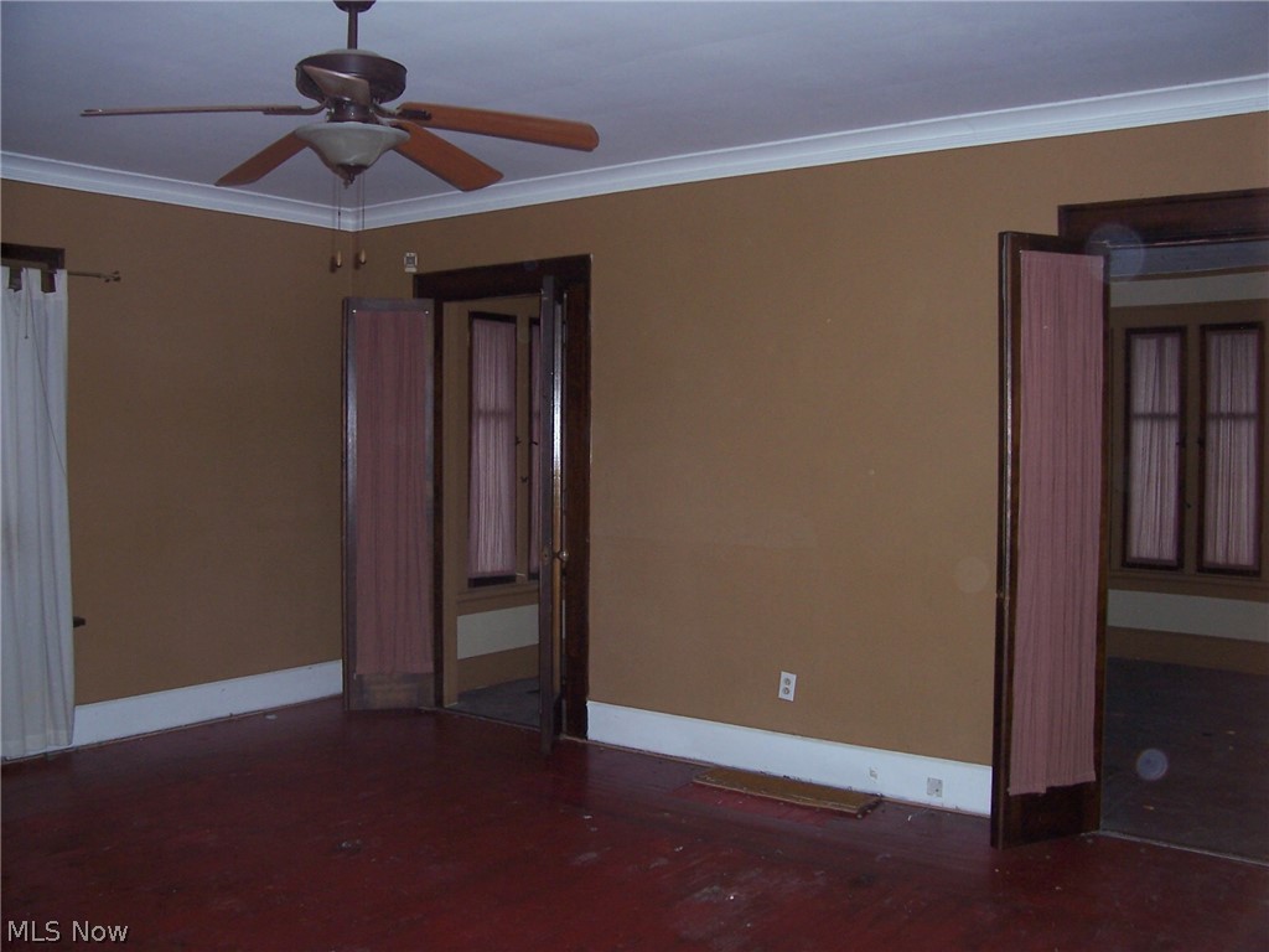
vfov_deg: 41.8
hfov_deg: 54.0
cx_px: 634
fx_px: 1246
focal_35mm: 34
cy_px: 476
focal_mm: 5.6
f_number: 2.7
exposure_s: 1/60
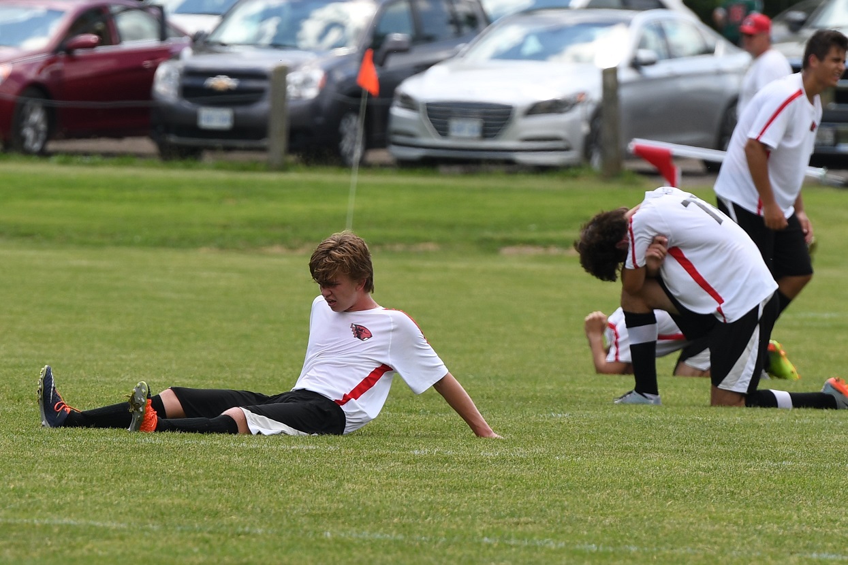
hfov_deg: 6.9
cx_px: 424
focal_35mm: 300
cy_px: 282
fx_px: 7066
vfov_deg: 4.6
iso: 140
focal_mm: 200
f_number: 4
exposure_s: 1/1000
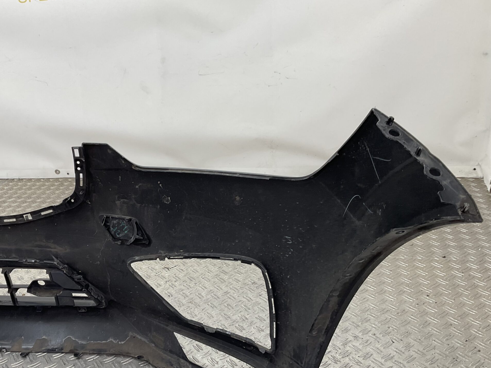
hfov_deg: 47.4
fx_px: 553
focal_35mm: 39
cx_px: 181
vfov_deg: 36.6
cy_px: 231
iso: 32
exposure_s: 1/120
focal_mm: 3
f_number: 1.8
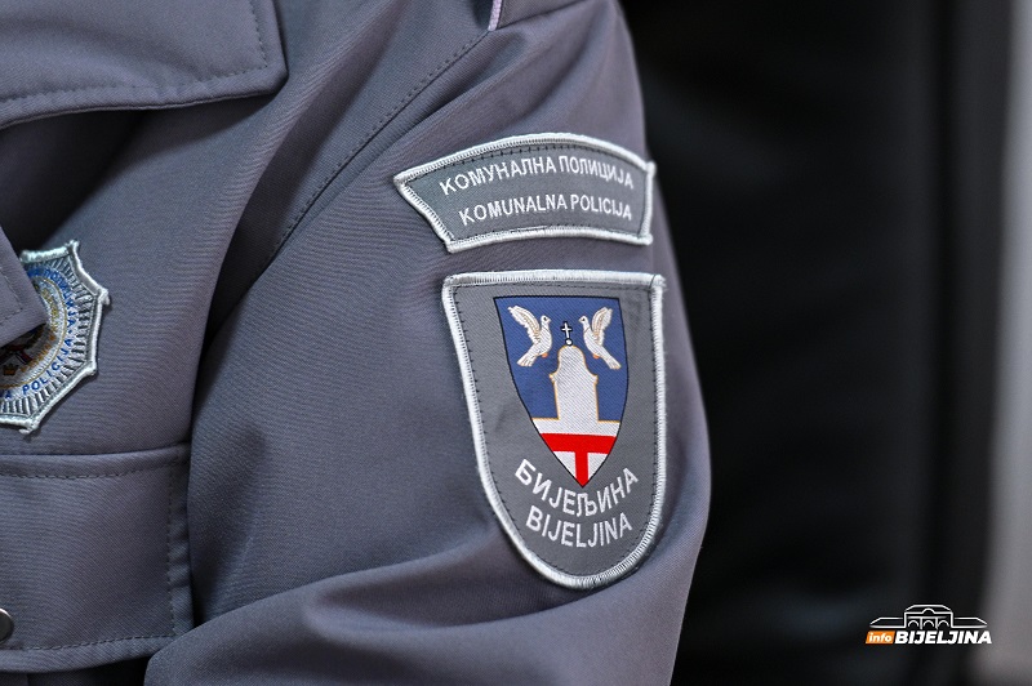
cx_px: 516
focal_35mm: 200
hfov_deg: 10.3
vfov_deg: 6.9
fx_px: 5728
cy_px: 343
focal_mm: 200
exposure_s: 1/80
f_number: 2.8
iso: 800
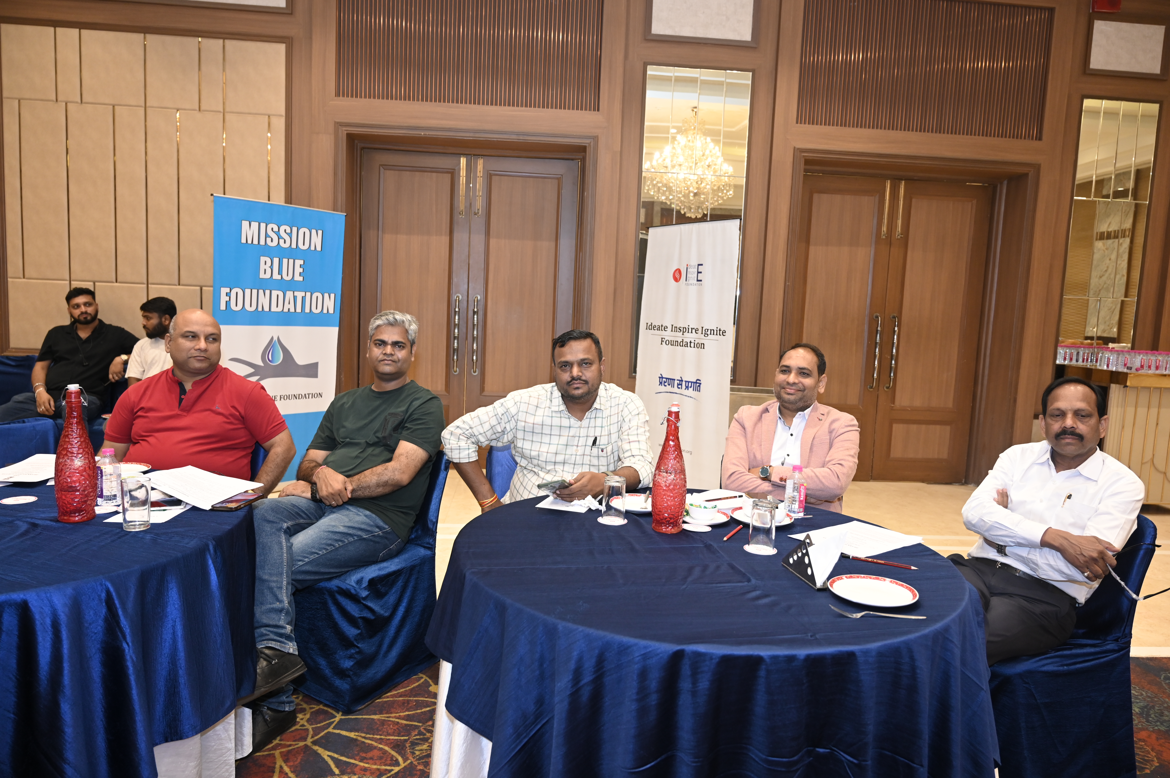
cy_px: 389
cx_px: 585
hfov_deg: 71.5
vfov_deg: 51.2
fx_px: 812
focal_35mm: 25
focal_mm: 25
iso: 1600
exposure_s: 1/100
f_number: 4
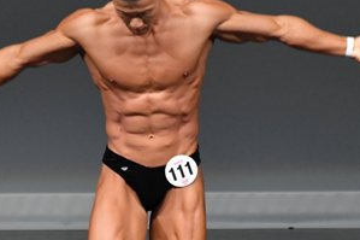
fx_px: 9704
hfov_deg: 2.1
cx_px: 150
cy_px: 233
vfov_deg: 1.4
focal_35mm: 971
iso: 4000
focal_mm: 250
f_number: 5.6
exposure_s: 1/400
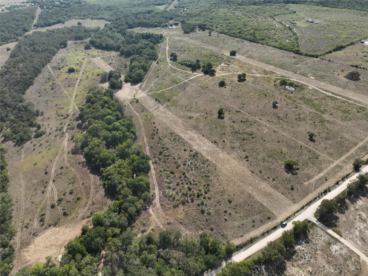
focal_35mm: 24
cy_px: 138
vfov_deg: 56.8
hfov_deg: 71.6
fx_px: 255
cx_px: 184
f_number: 2.8
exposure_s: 1/1250
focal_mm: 12.29
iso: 100
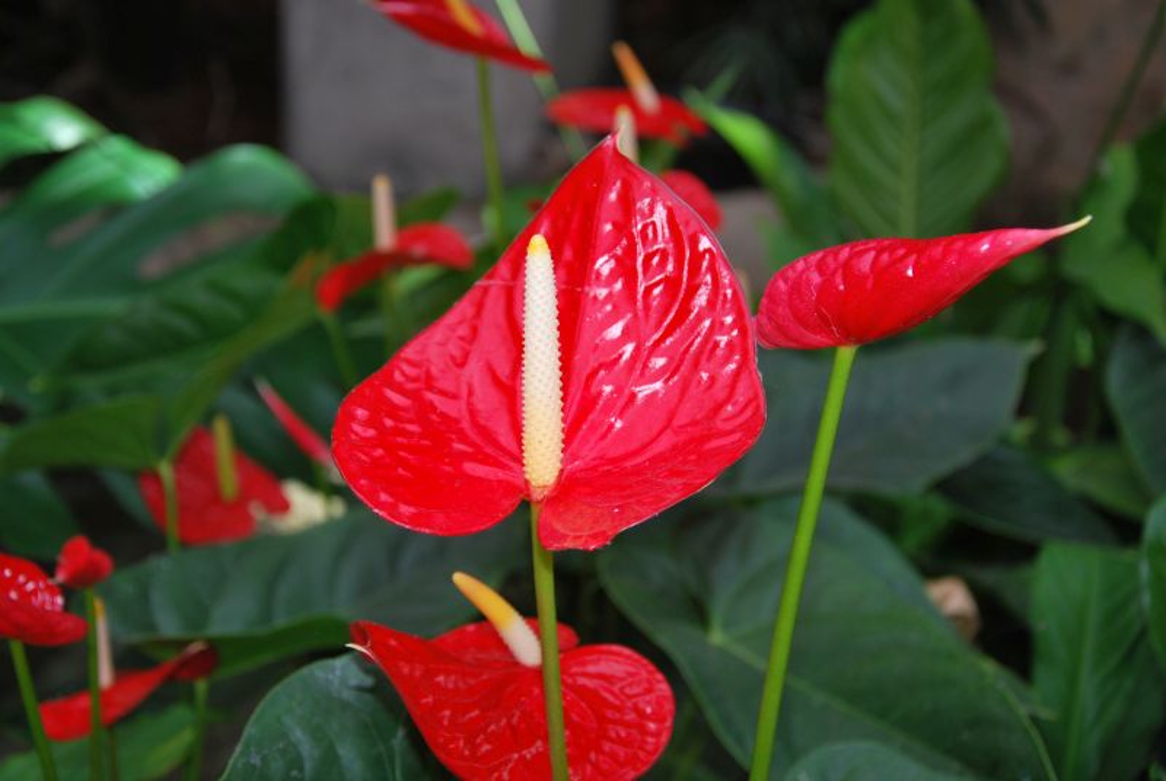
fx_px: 1849
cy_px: 390
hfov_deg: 35.0
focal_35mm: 57
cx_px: 583
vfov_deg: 23.9
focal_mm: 38
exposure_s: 1/60
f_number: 4.5
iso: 200
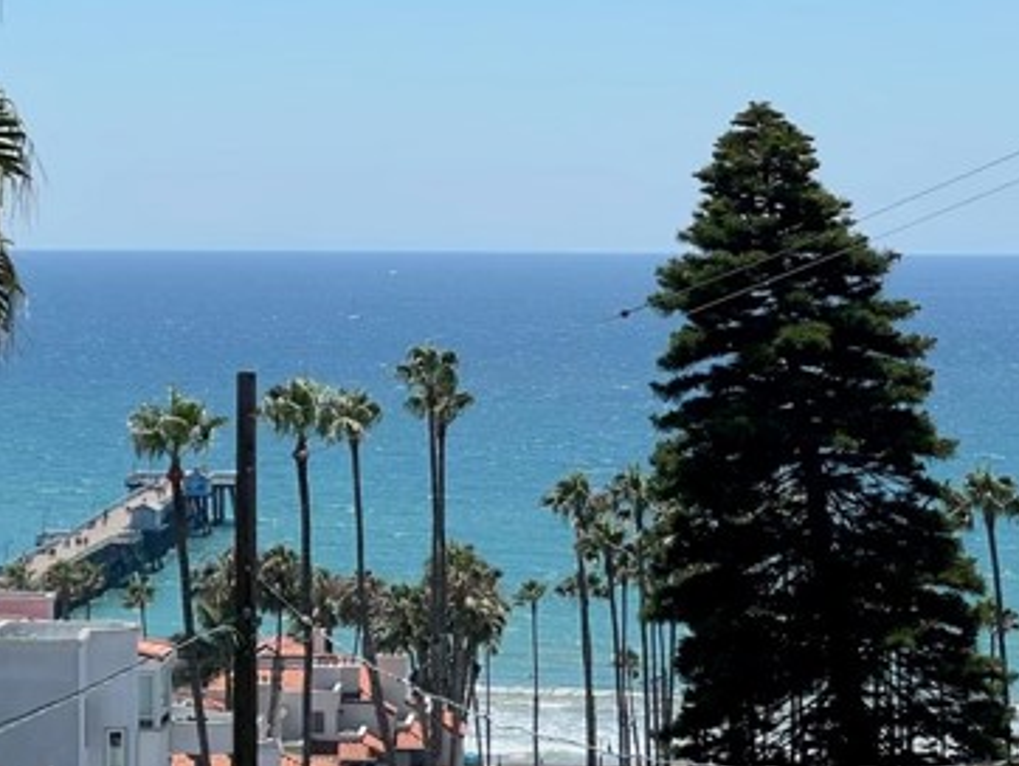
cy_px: 428
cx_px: 352
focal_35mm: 136
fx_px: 4006
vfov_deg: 10.9
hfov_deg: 14.5
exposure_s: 1/803
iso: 32
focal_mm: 9
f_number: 2.8
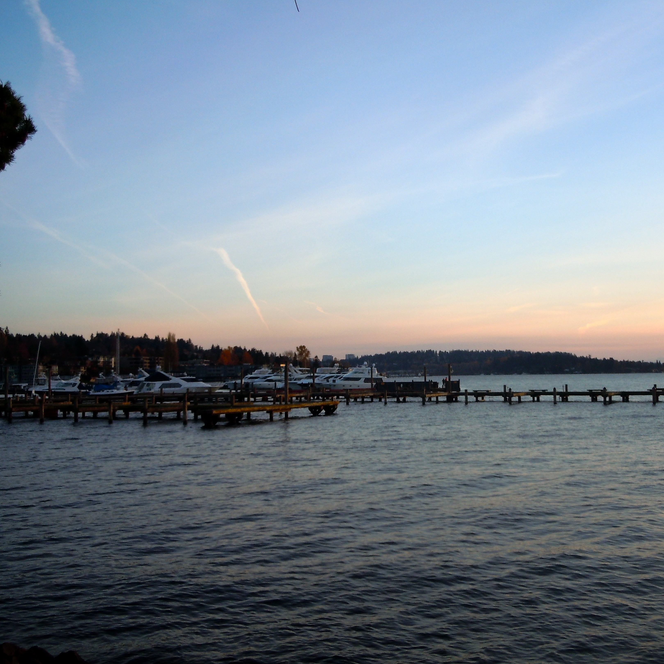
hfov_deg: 42.7
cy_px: 332
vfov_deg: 42.8
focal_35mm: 39
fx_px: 846
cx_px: 394
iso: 100
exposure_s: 1/250
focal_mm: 5.9
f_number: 4
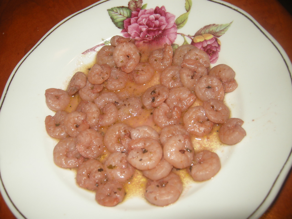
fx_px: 295
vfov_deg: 40.7
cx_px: 146
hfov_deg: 52.6
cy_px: 110
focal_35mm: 35
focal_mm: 7.5
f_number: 2.7
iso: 64
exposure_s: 1/60
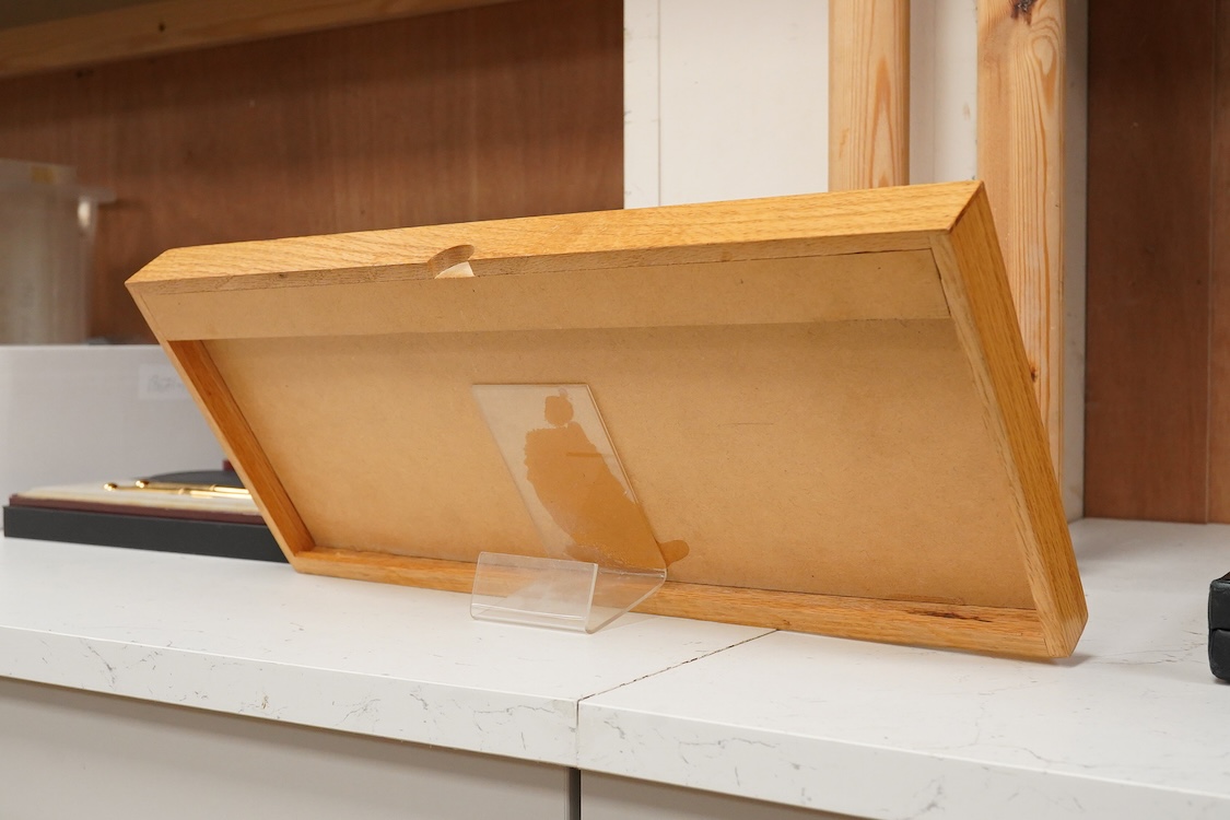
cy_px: 410
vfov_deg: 29.9
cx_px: 615
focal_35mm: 45
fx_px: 1537
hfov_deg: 43.6
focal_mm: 30
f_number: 13
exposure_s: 1/100
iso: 2500
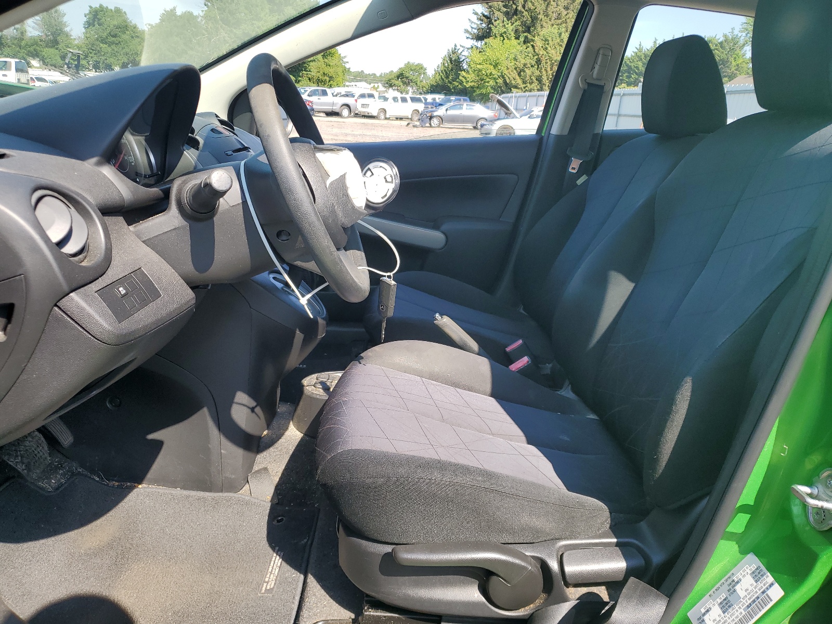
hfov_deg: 67.3
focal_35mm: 26
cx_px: 416
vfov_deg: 53.1
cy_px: 312
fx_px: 625
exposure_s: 1/909
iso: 50
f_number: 1.5
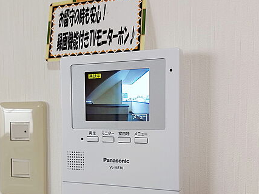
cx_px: 111
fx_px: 269
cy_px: 123
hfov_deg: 51.2
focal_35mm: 36
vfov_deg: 39.3
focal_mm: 5.23
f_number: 1.8
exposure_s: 1/30
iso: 32
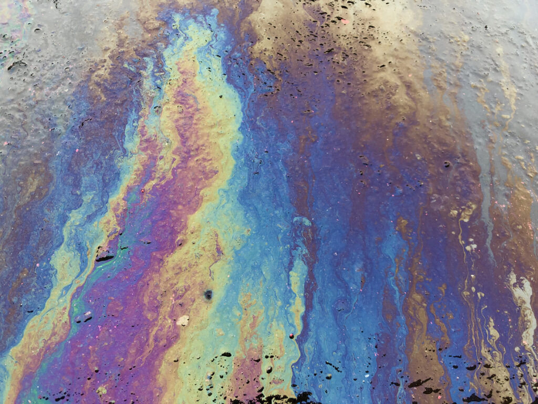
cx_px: 269
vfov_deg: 49.7
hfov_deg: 63.4
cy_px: 202
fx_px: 435
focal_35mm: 28
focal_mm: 4
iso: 32
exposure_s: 1/120
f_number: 1.8
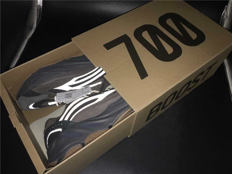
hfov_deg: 61.7
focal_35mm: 29
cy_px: 87
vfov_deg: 48.2
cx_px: 116
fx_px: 194
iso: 25
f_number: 2.2
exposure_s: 1/20
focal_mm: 4.15
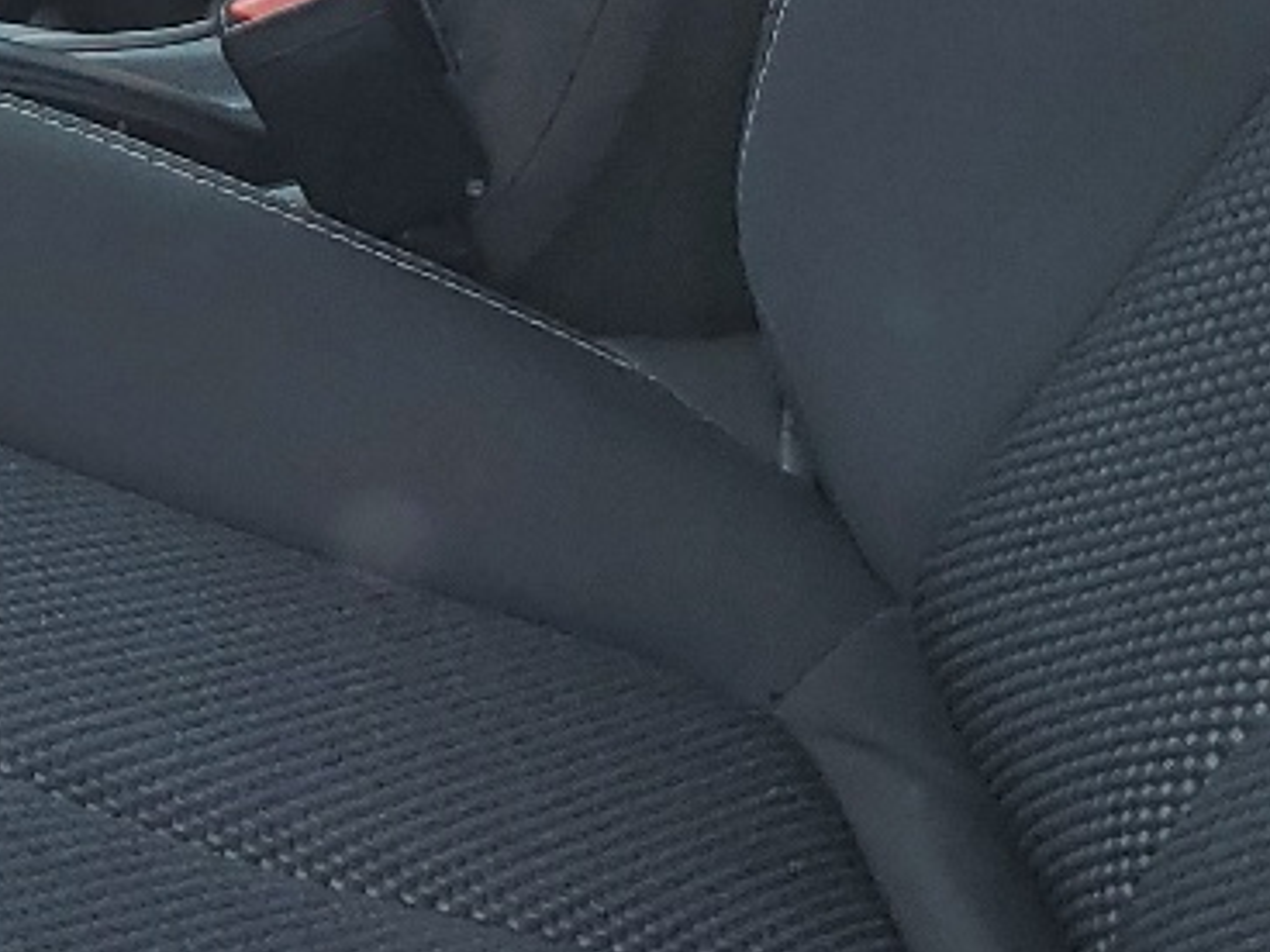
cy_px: -117
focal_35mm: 113
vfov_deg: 12.8
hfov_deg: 15.9
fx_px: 4146
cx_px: -659
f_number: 1.5
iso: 50
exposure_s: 1/357
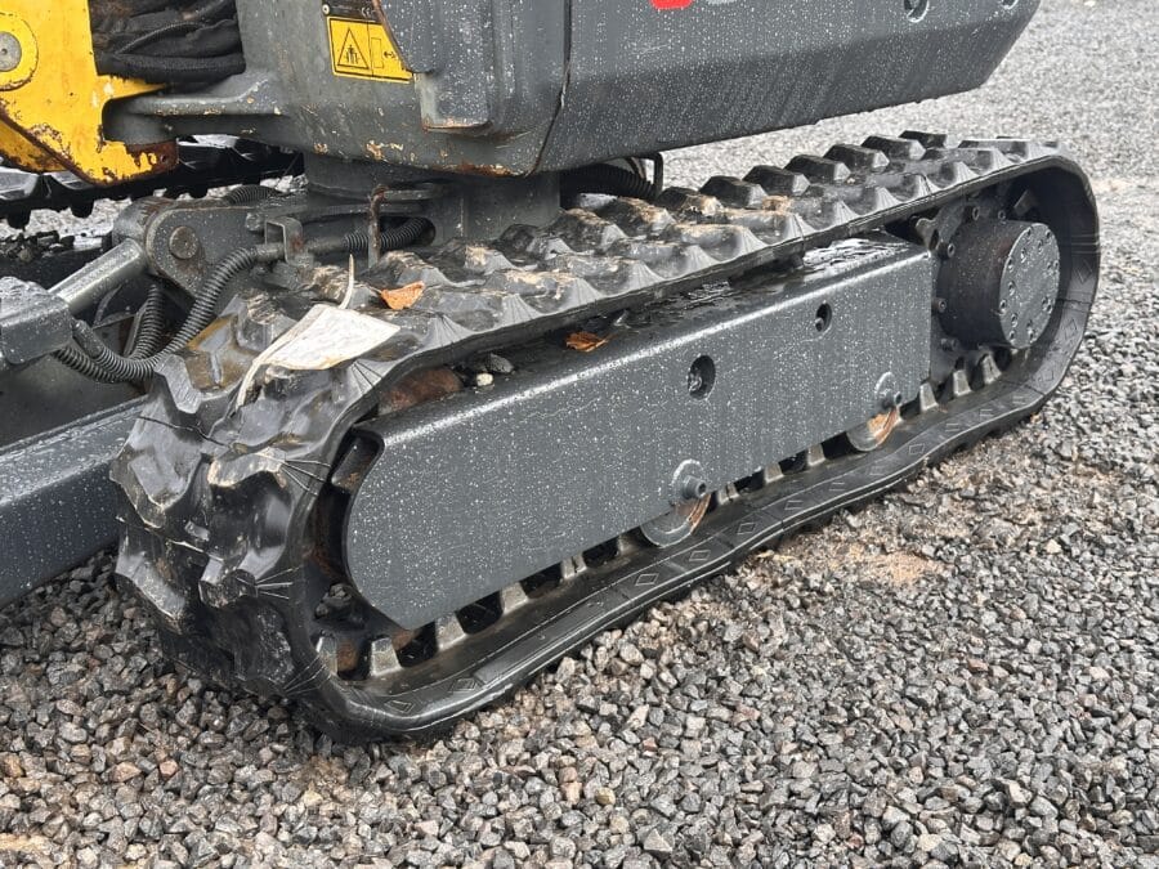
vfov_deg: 30.3
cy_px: 434
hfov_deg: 39.7
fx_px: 1607
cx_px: 580
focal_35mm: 48
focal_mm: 6.86
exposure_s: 1/195
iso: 64
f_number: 1.78
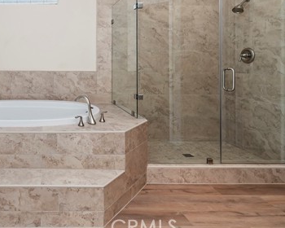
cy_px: 65
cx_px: 66
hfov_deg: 65.3
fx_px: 202
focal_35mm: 24
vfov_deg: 56.7
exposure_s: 1/13
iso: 500
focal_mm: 14
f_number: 10
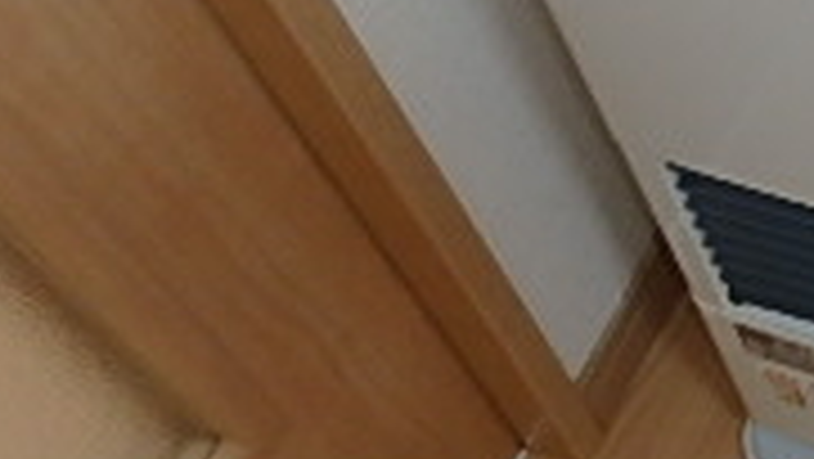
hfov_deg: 21.7
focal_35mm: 81
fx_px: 1749
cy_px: -14
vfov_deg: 14.7
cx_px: 1232
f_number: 3.5
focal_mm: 3.7
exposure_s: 1/40
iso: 200
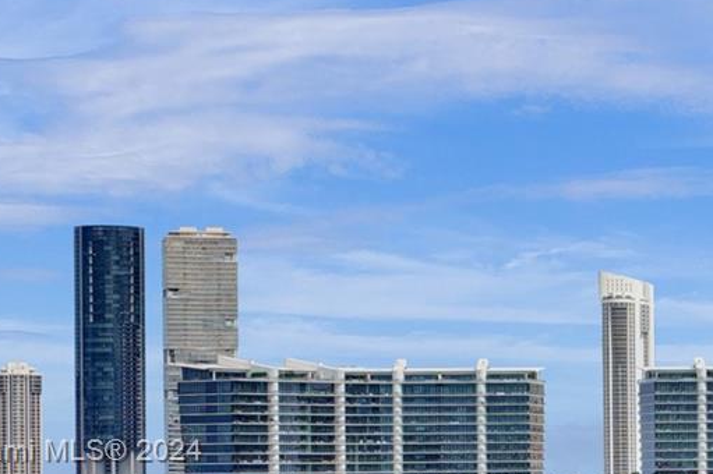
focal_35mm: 141
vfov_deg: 9.7
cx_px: 872
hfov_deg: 14.1
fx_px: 2791
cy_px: 454
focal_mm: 30
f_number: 7.1
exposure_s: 1/125
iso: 80
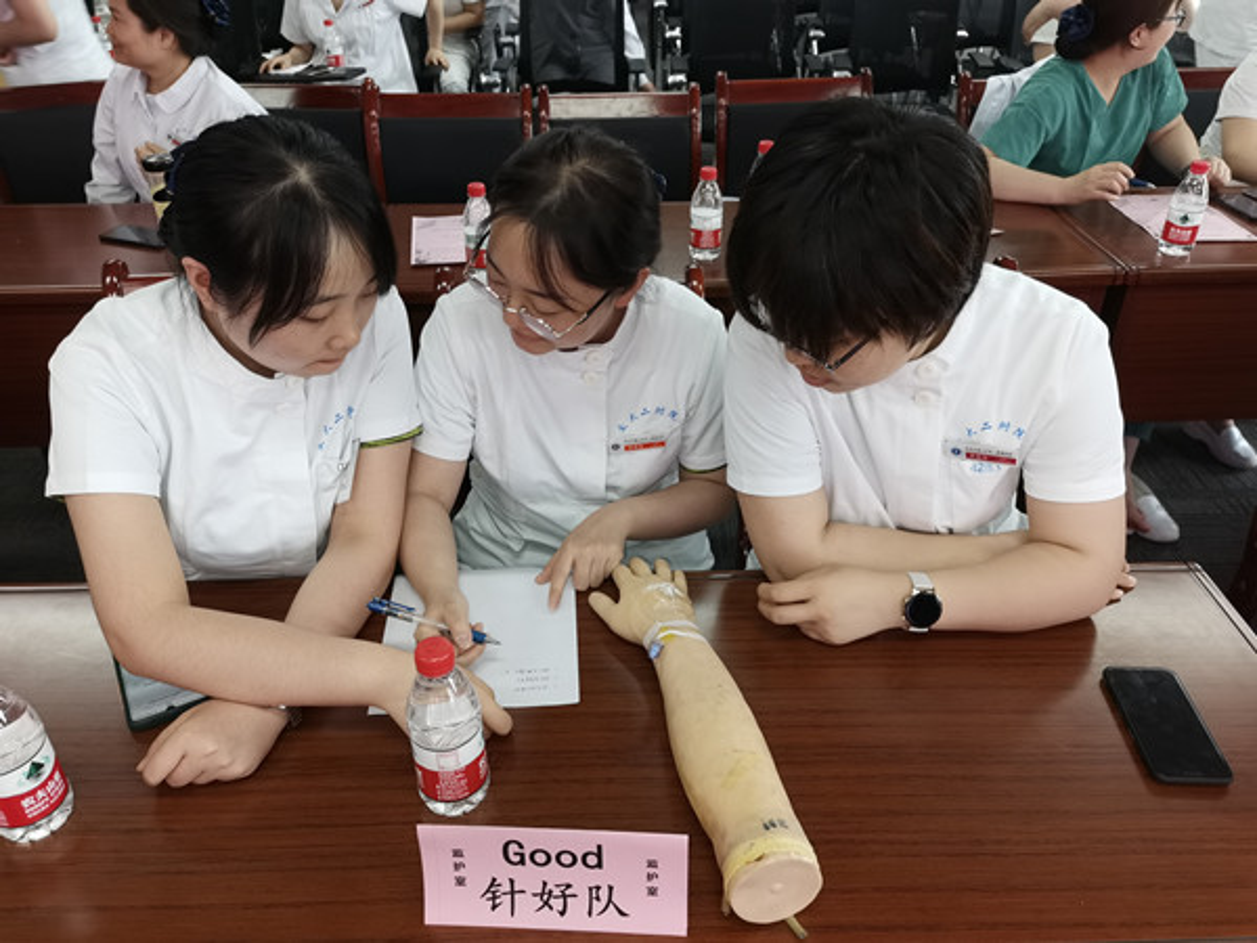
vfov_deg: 51.4
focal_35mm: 27
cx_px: 628
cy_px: 472
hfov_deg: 65.3
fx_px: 980
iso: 125
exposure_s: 1/100
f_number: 1.9
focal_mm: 6.67
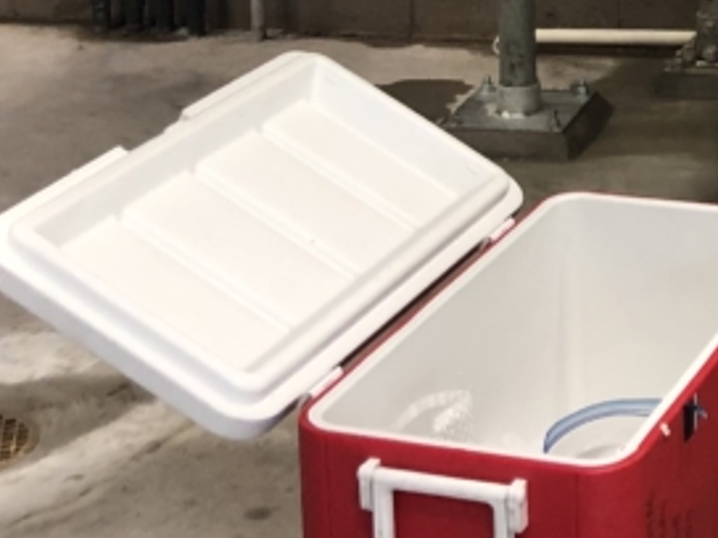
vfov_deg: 13.3
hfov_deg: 17.2
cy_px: -241
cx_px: 977
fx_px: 2199
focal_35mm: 106
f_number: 1.8
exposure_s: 1/30
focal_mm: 3.99
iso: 40
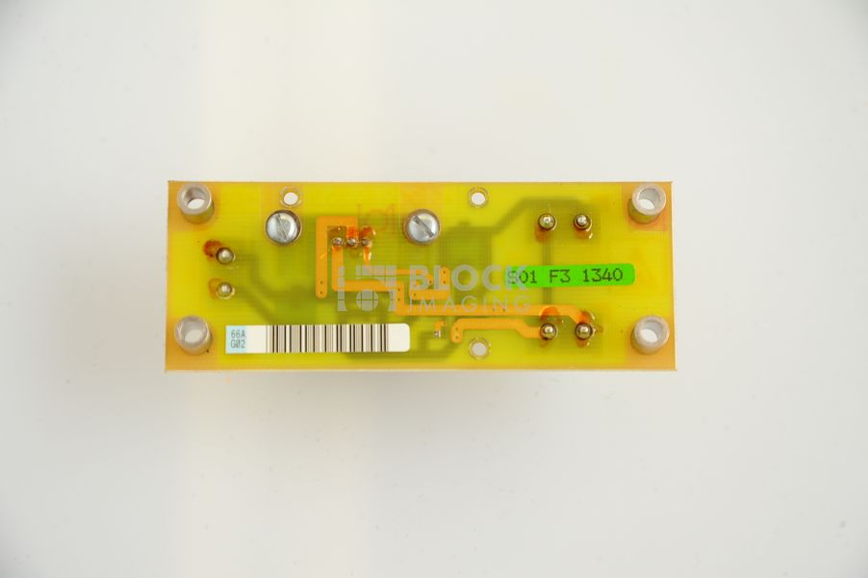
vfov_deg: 11.4
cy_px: 289
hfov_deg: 17.1
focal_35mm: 120
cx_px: 434
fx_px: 2891
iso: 800
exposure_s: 1/125
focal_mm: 120
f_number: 7.1
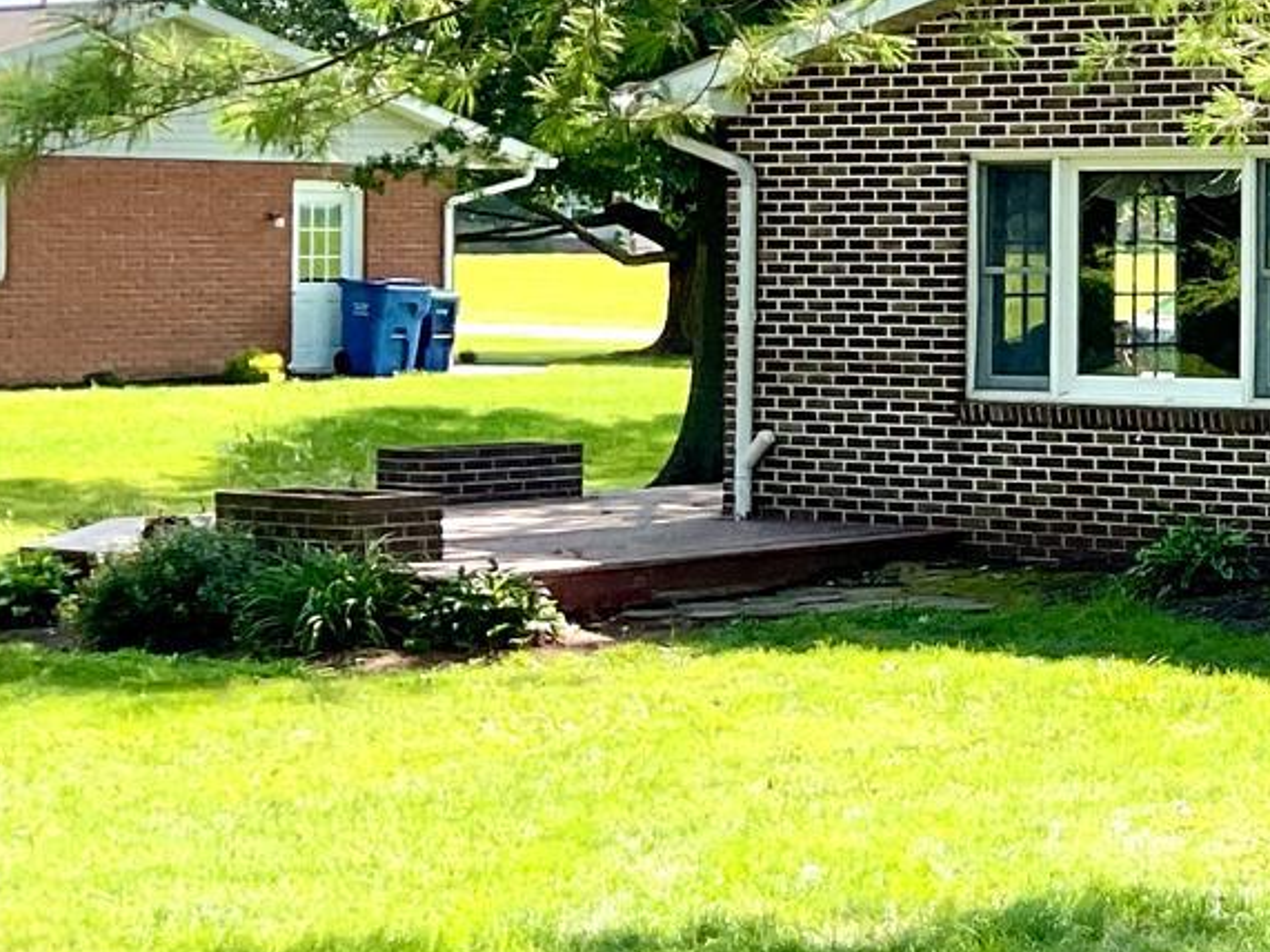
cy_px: 196
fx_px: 3815
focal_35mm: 104
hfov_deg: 16.3
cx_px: 2182
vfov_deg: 14.1
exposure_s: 1/428
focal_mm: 3
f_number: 1.8
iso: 16
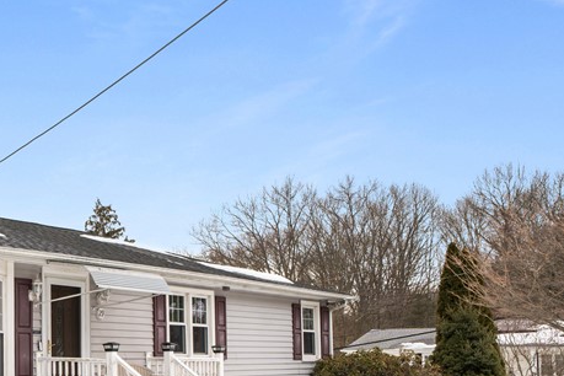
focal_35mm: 52
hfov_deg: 35.4
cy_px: 403
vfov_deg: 24.4
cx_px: 31
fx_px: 815
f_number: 11
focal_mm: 22
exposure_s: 1/50
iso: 100
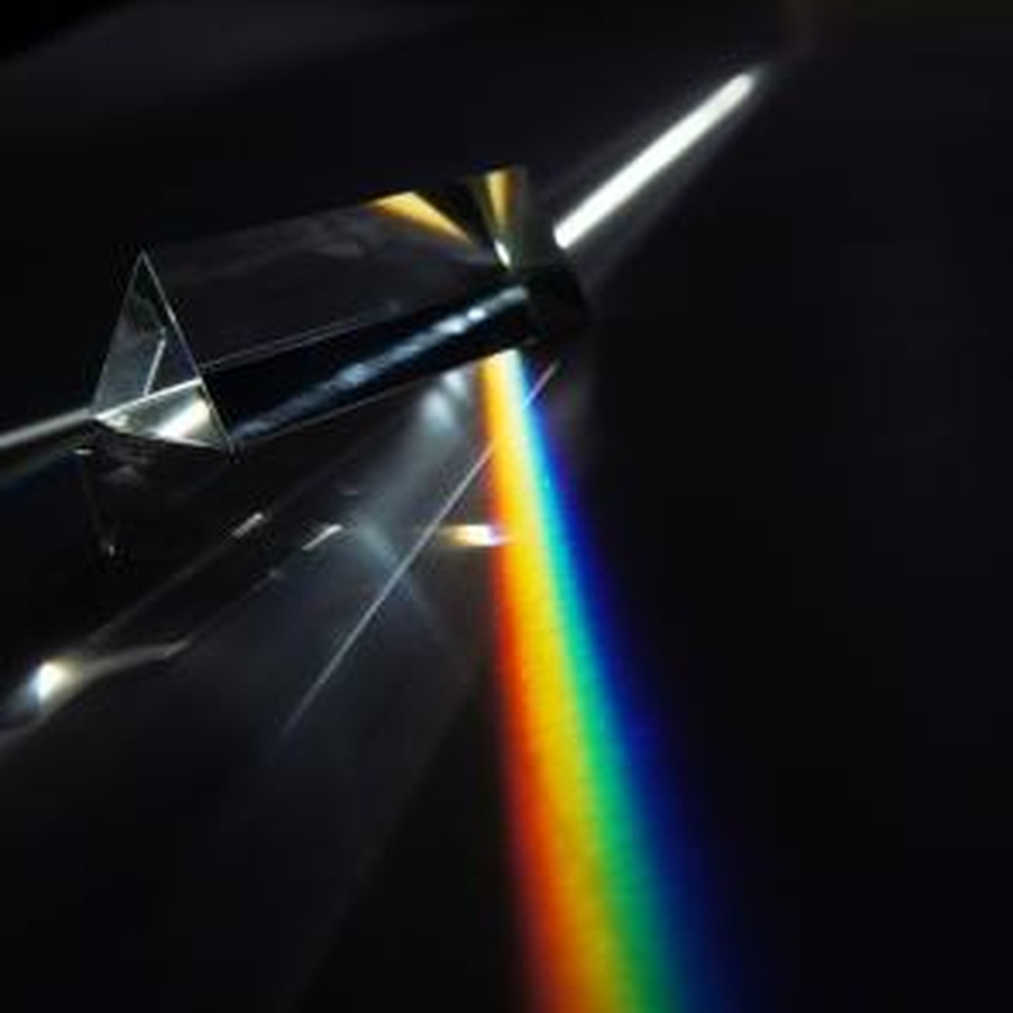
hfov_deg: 29.5
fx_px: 1920
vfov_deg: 29.6
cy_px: 508
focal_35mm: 58
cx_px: 577
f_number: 4.5
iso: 200
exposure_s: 1/125
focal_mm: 30
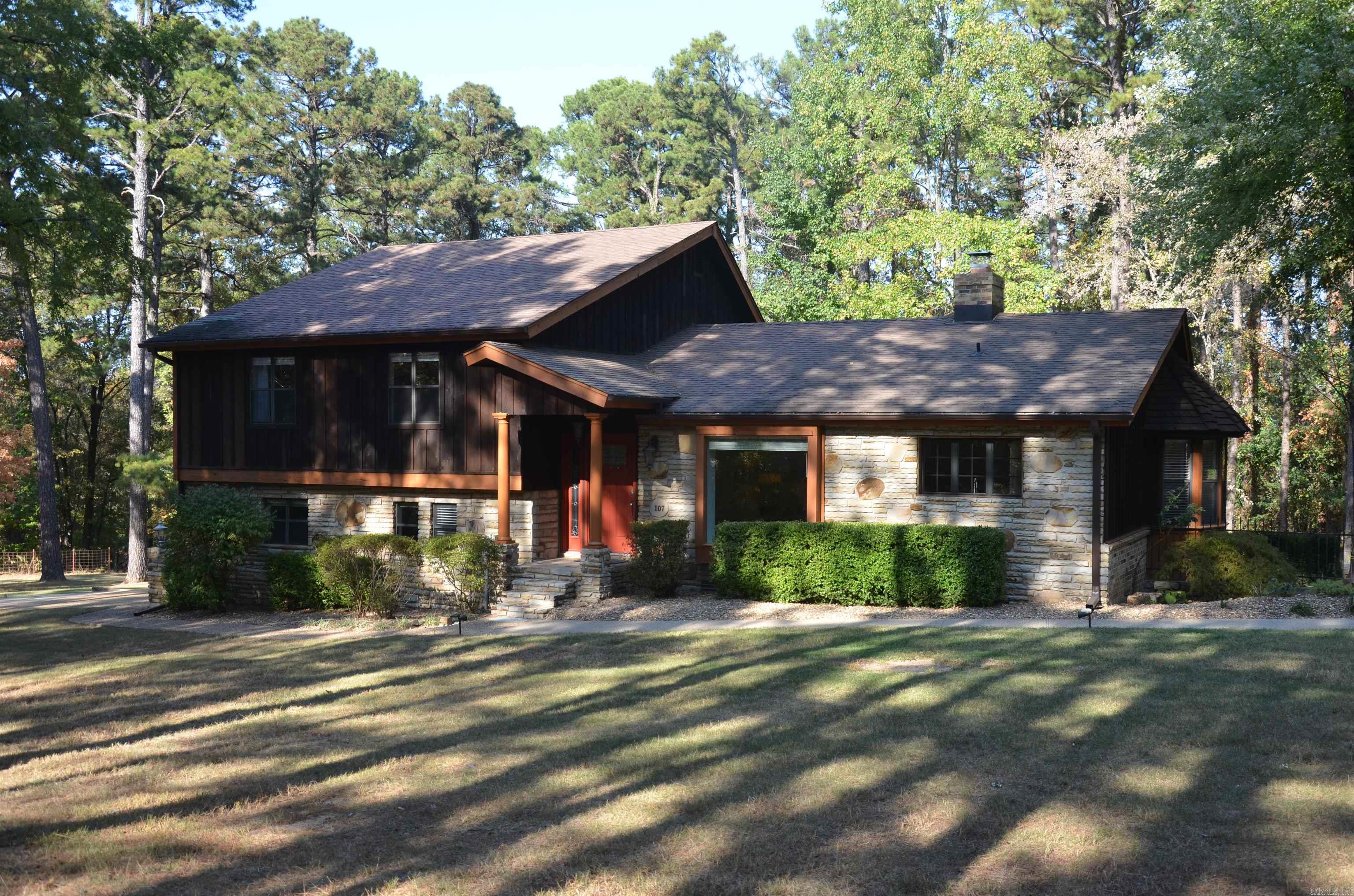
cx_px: 677
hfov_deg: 53.2
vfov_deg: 36.7
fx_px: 1351
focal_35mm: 36
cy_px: 448
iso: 200
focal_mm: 24
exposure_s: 1/160
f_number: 6.3
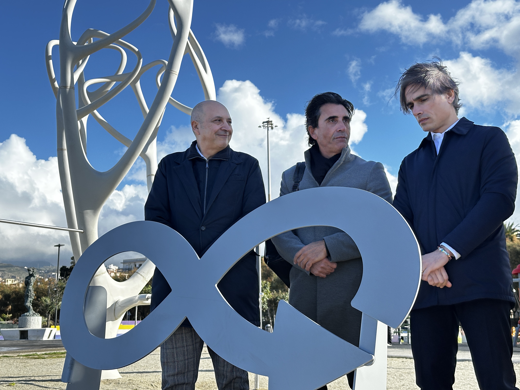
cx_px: 260
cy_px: 195
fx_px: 721
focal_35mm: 48
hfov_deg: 39.7
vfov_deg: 30.3
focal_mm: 6.86
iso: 64
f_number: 1.78
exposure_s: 1/2890
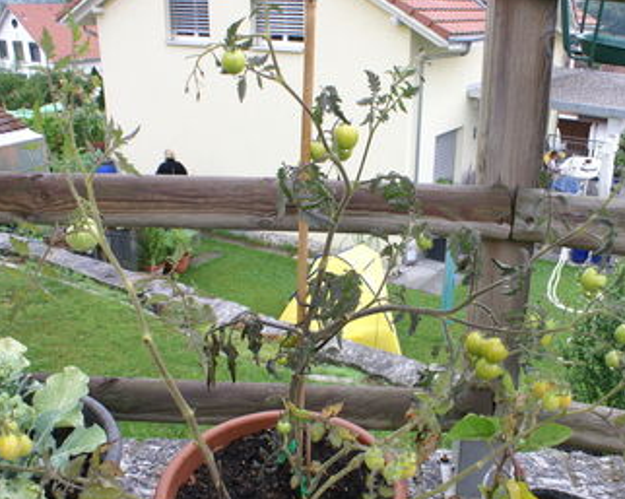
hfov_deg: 51.3
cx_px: 369
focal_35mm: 35
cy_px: 252
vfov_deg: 42.2
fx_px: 647
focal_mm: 20
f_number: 8
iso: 100
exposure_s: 1/60
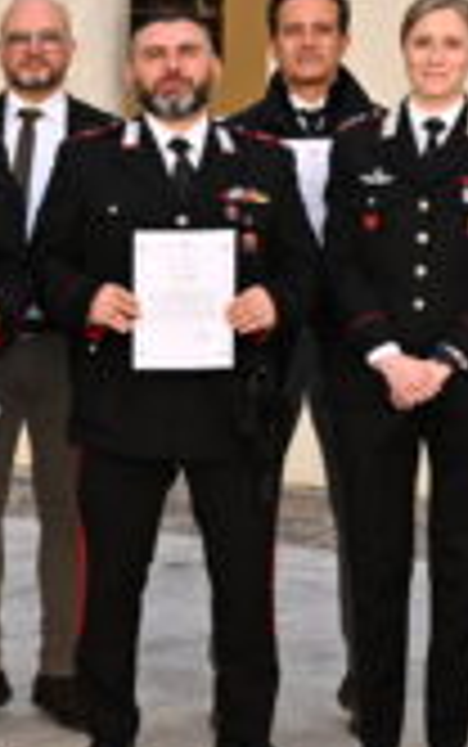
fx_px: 2737
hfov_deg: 9.3
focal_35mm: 134
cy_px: 310
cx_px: -382
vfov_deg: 15.5
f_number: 5.6
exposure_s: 1/125
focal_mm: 28.5
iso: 100
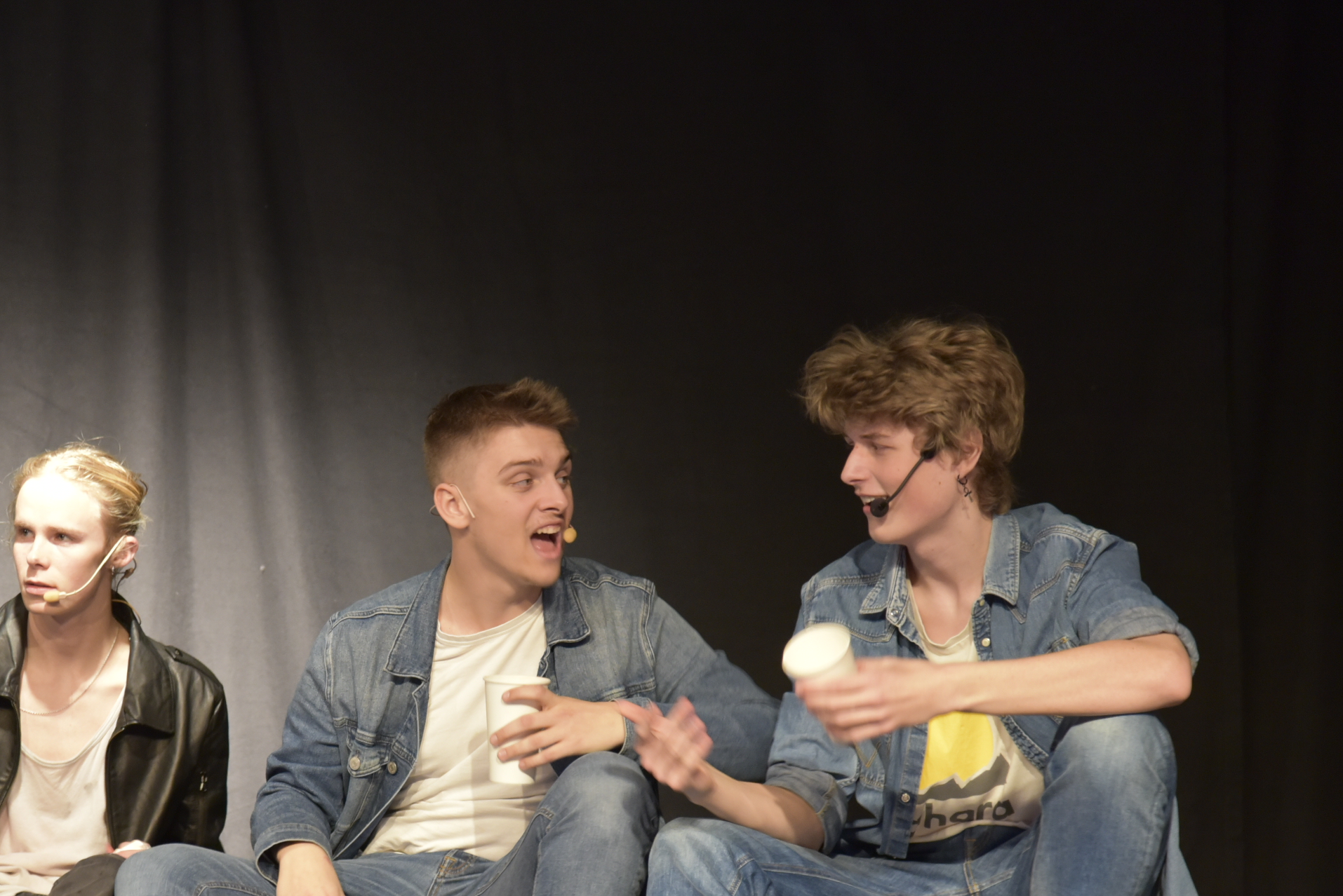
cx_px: 429
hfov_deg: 12.4
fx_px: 6158
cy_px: 632
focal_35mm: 165
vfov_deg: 8.3
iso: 2000
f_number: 4
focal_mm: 105
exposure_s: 1/60
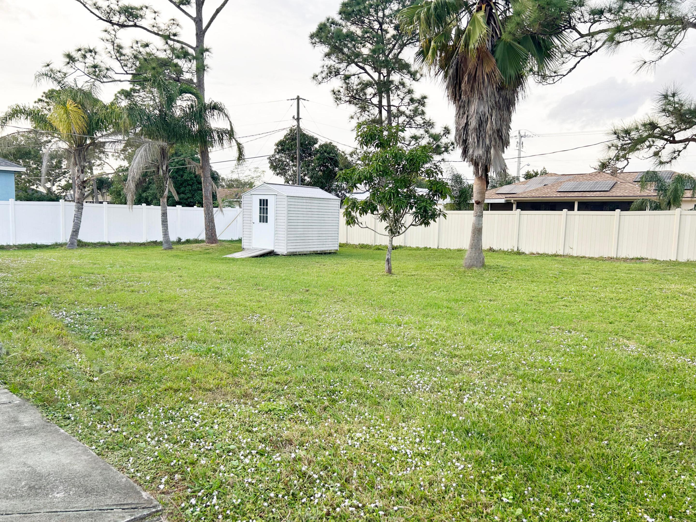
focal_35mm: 26
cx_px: 348
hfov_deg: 67.3
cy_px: 261
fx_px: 523
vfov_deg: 53.1
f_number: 1.5
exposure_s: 1/209
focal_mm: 5.7
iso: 40
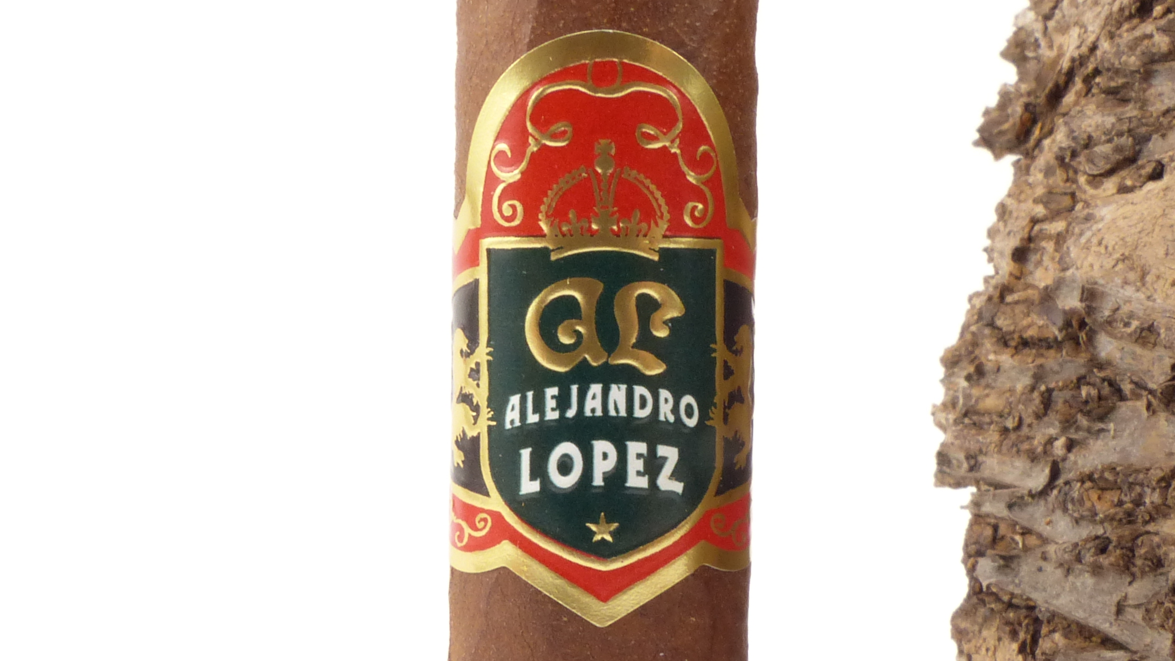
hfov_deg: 35.4
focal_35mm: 59
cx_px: 603
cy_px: 396
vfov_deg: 20.4
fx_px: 1838
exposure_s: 1/50
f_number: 8
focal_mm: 5.5
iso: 200
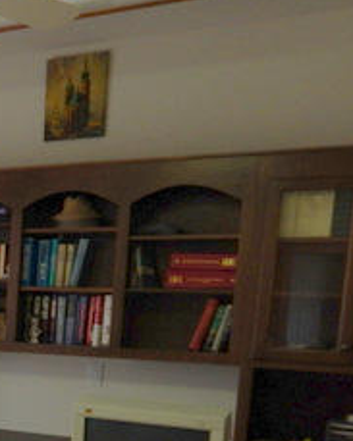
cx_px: -199
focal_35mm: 60
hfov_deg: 20.9
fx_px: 784
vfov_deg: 30.0
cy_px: 402
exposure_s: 1/40
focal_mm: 4
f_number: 3
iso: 125
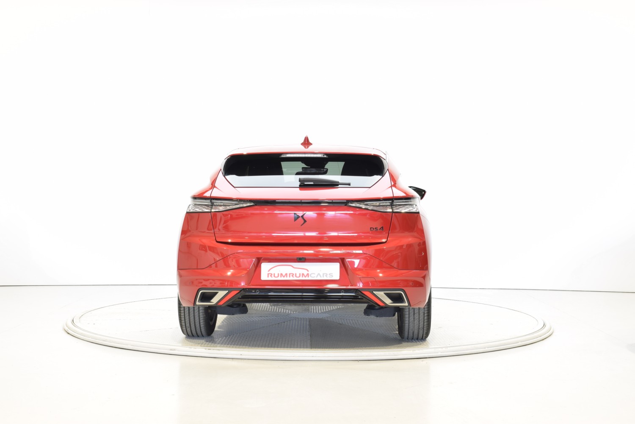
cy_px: 212
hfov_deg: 37.9
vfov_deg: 25.8
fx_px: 926
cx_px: 318
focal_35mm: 52
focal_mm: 35
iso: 100
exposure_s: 1/2.5
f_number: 10
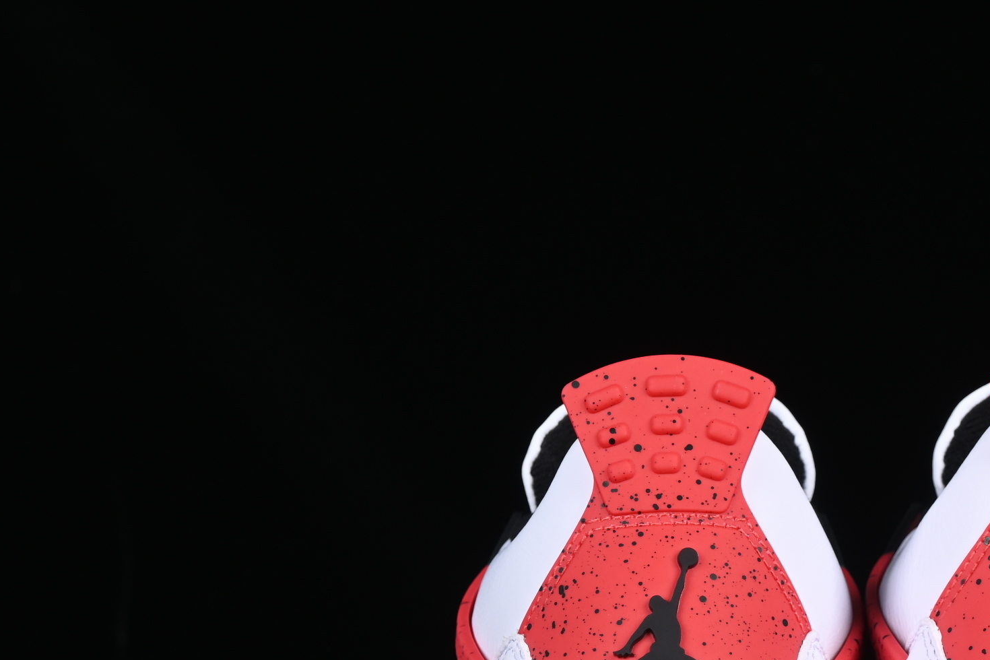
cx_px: 887
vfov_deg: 9.6
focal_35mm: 142
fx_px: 3905
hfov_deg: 14.3
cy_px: 620
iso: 160
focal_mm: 50
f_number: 8
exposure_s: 1/80
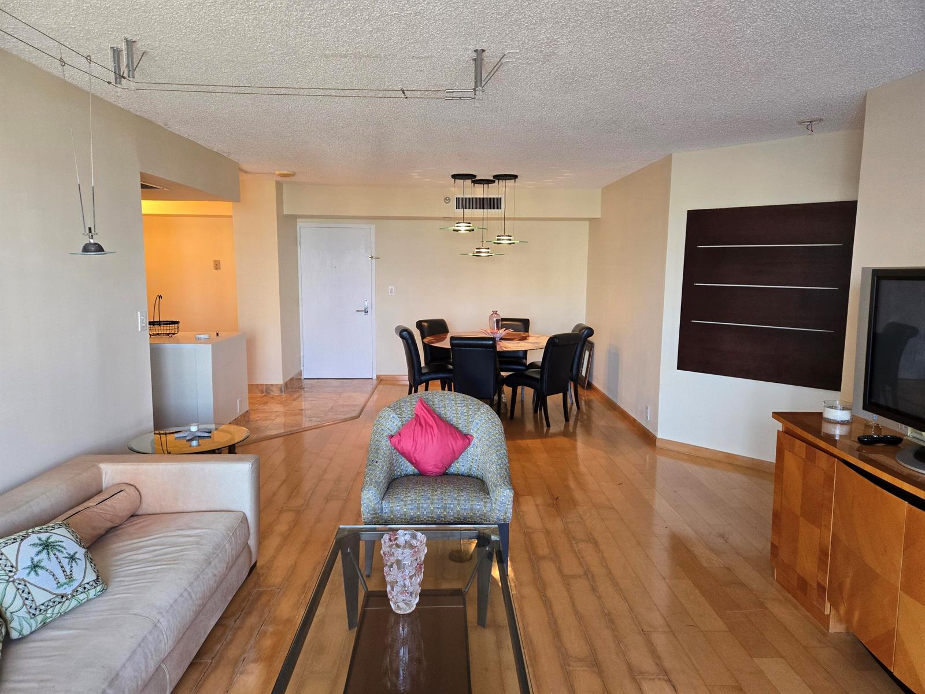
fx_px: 615
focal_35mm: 23
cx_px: 462
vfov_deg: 58.9
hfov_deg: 73.9
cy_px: 347
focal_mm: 5.4
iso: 250
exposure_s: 1/120
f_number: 1.8
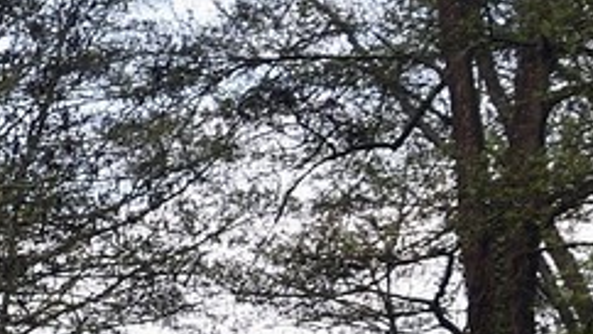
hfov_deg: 8.7
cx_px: -1041
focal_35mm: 215
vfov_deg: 5.2
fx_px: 3380
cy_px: 1169
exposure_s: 1/250
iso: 400
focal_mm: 31
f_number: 7.1
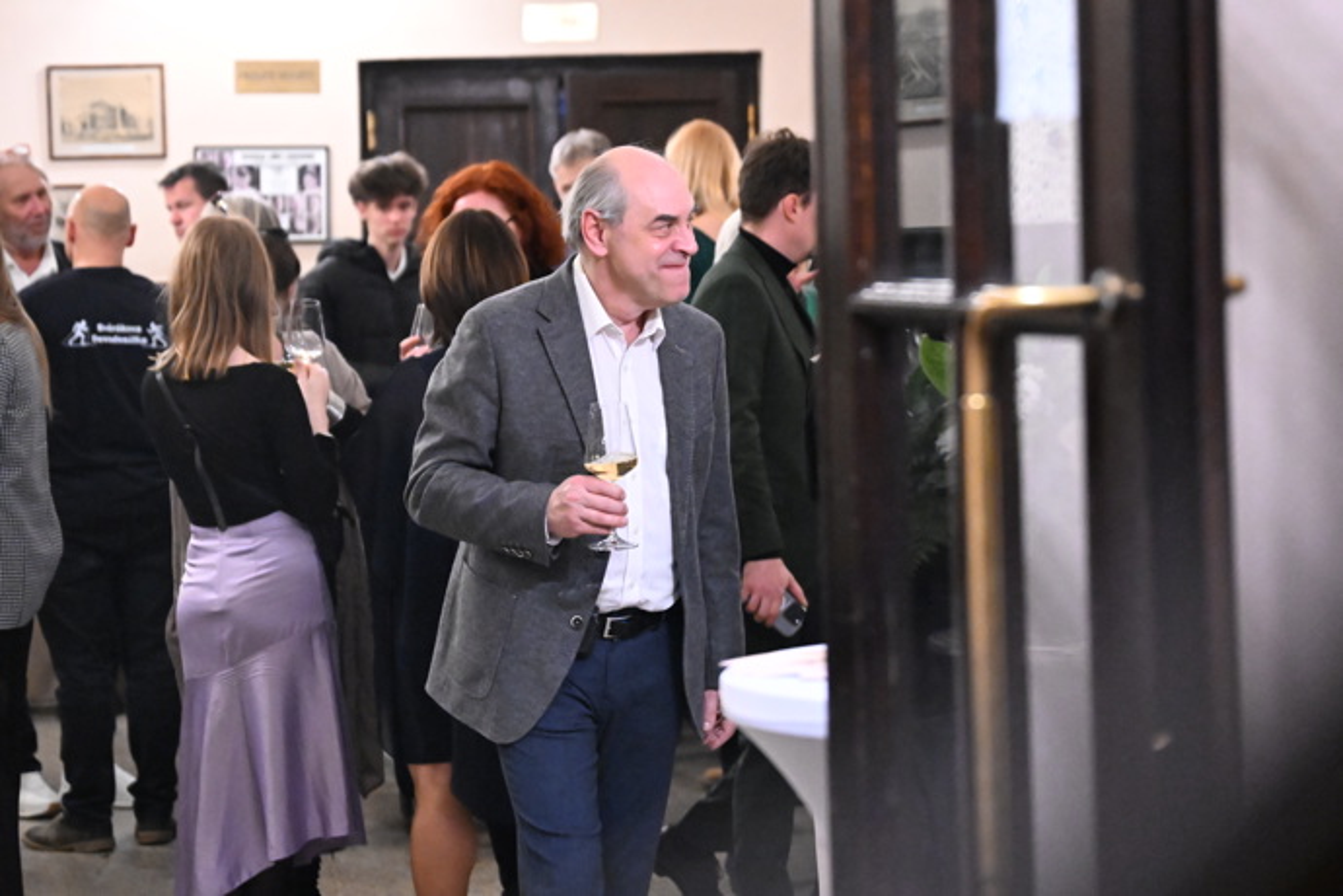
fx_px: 3917
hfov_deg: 19.5
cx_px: 672
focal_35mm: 105
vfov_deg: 13.0
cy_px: 448
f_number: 2.8
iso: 8000
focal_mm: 70
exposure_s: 1/200
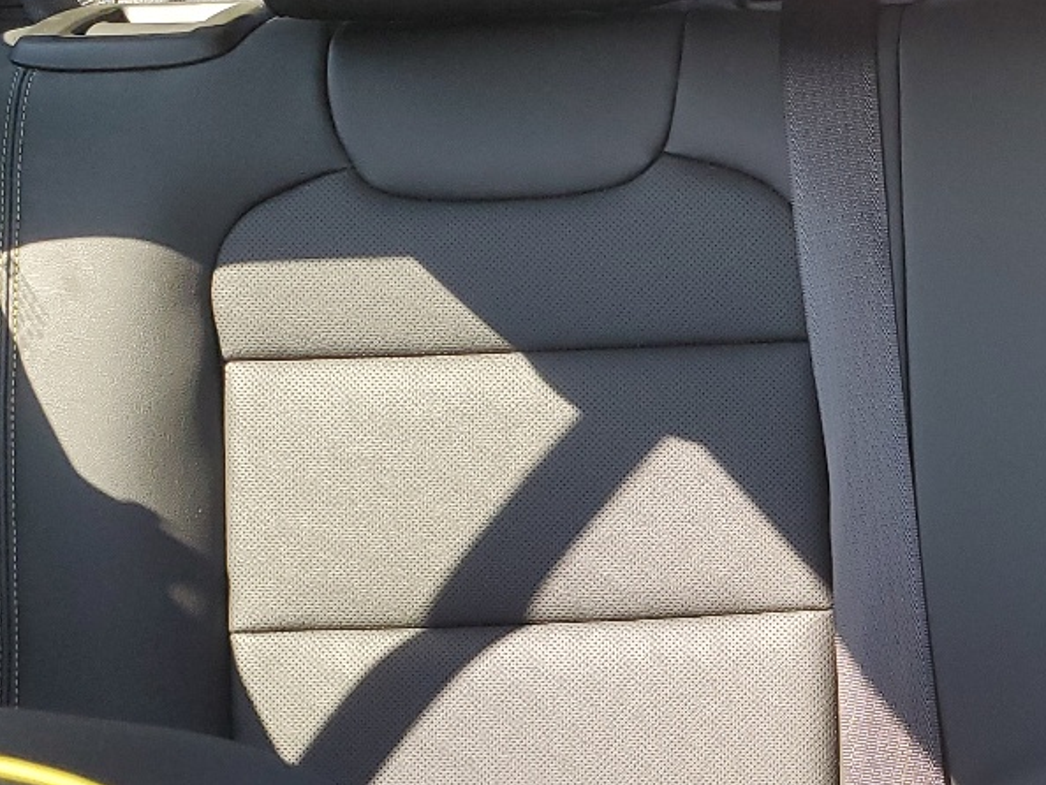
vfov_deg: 20.9
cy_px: 547
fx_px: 2116
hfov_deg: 25.7
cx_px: 1148
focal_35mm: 70
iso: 76
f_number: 1.5
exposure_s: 1/120
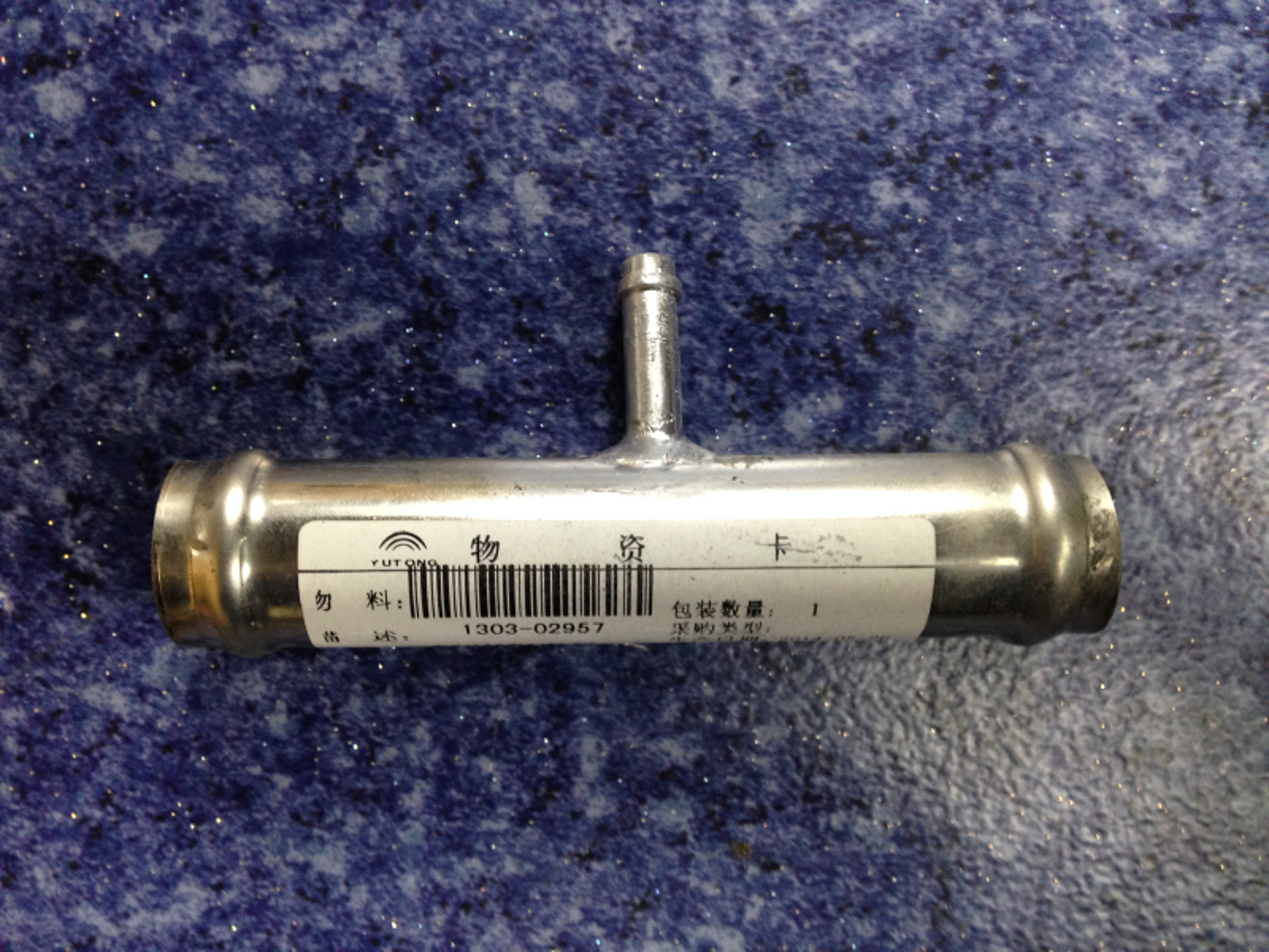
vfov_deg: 42.9
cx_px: 634
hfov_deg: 55.4
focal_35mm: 33
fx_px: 1210
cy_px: 476
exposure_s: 1/20
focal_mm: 4.12
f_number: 2.4
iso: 200
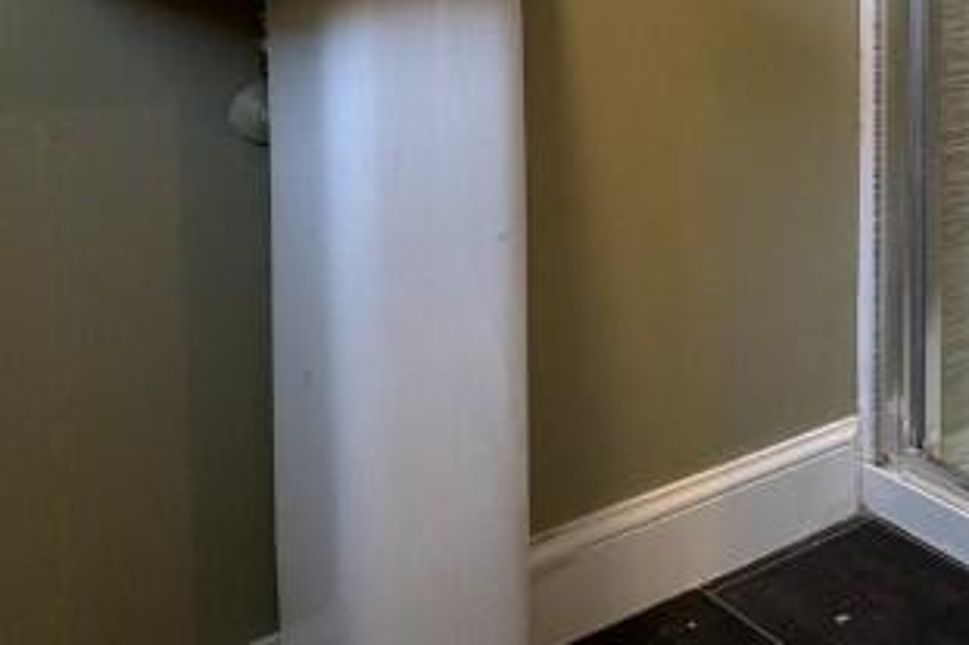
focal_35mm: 48
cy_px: -3
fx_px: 1291
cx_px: 897
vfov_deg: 26.5
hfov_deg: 38.0
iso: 200
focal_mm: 2.22
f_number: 2.2
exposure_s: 1/99
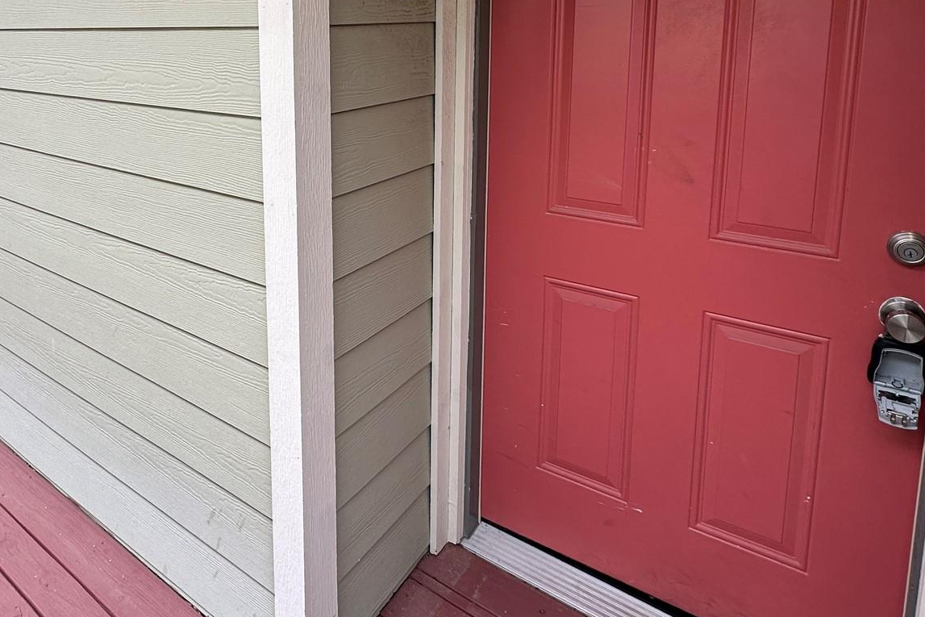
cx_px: 301
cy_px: 113
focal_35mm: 26
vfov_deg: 46.6
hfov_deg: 67.3
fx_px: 668
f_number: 2.2
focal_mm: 2.22
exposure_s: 1/120
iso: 50
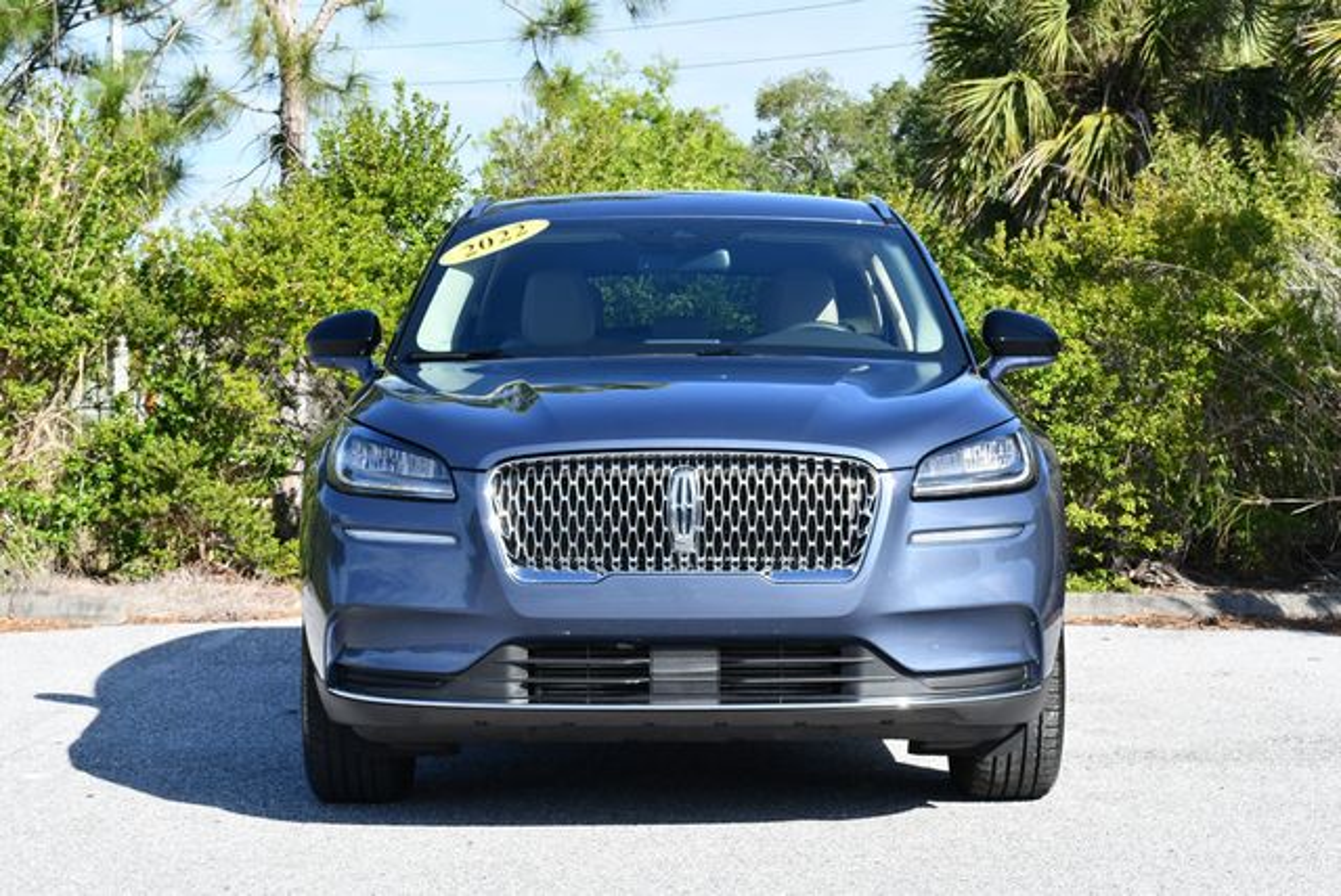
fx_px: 2983
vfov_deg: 17.1
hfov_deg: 25.3
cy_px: 448
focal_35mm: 80
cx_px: 670
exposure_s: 1/250
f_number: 8
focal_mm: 40
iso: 200
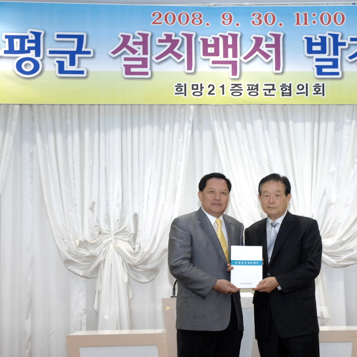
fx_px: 825
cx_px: 256
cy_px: 183
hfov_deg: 24.2
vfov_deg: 24.4
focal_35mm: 71
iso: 800
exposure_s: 1/60
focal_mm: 35
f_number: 6.7
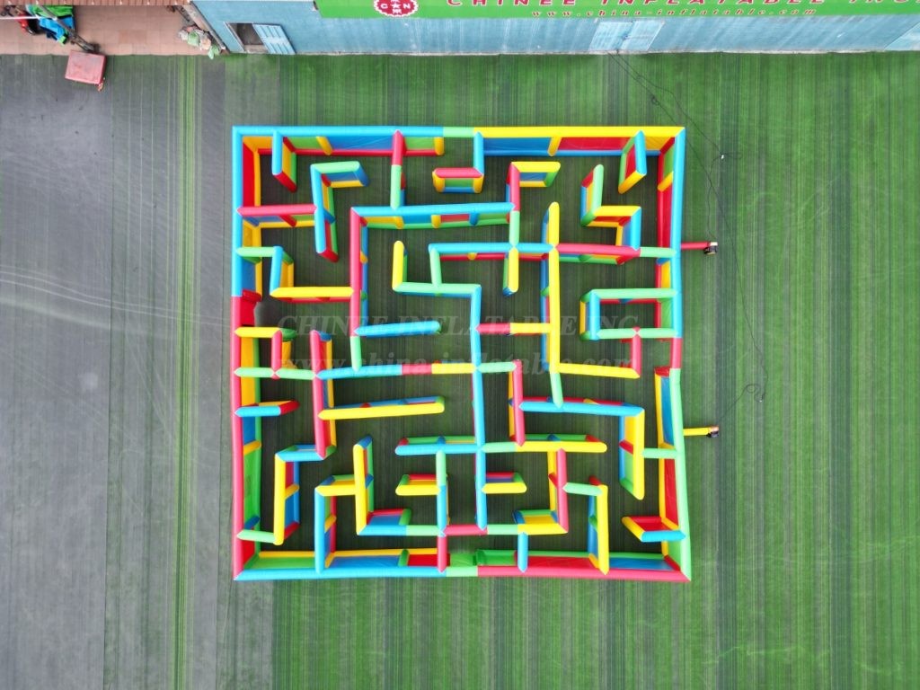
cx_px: 460
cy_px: 345
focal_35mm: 24
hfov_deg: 71.6
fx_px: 638
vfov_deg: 56.8
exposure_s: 1/1250
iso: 140
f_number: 1.7
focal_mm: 6.72
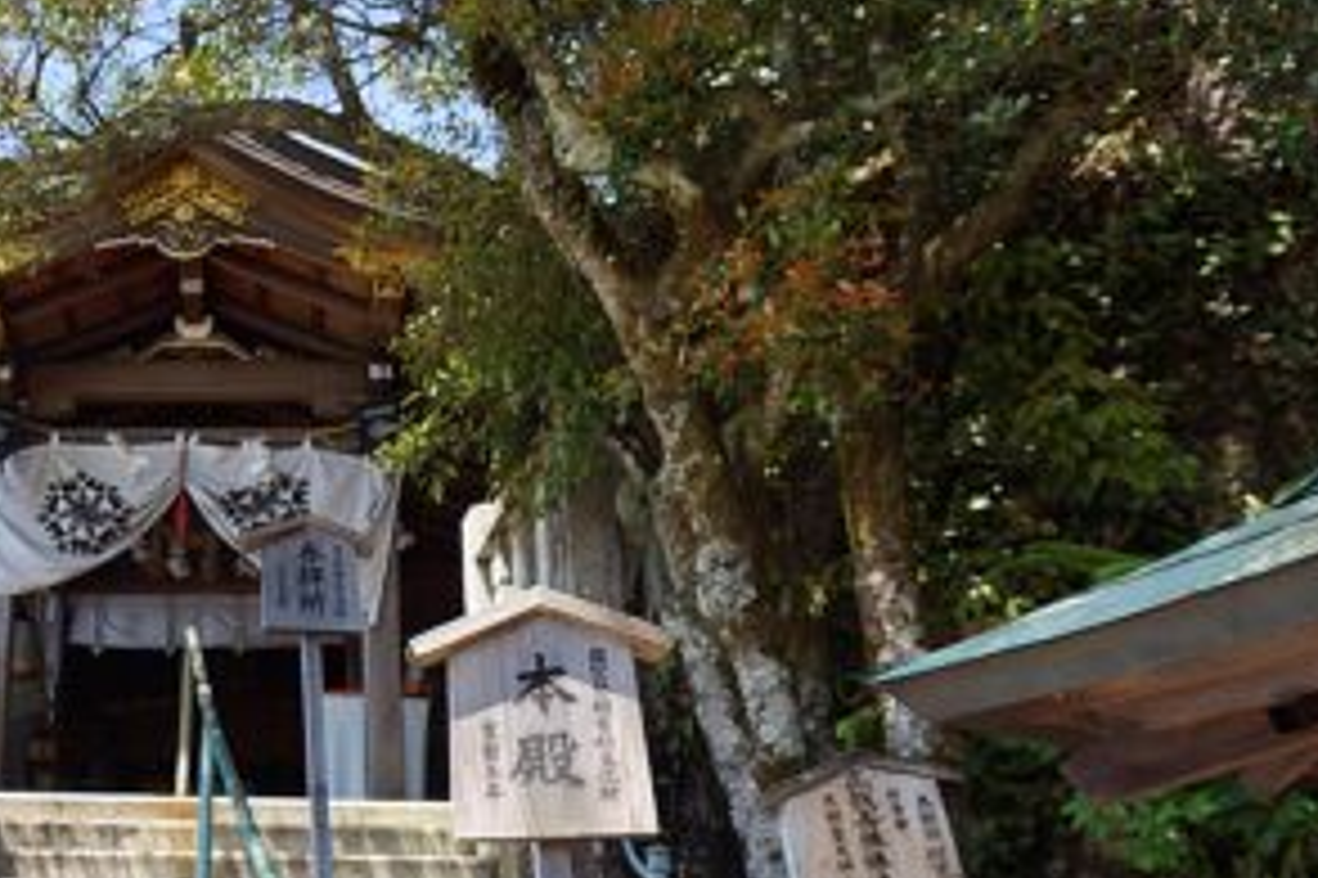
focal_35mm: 41
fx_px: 1500
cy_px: 651
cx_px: 234
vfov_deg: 32.0
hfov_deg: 44.7
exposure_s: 1/250
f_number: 5
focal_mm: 16
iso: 100
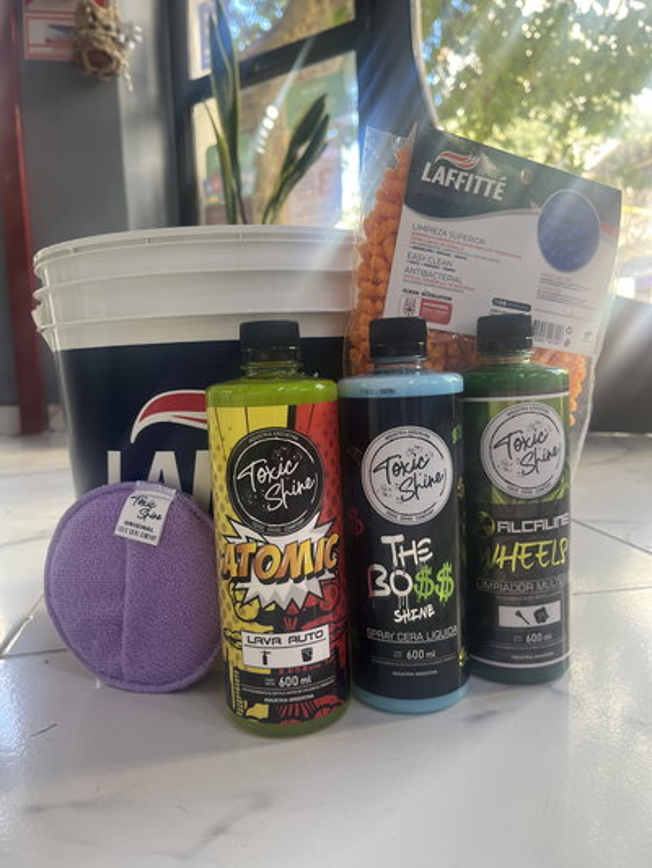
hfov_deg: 53.1
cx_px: 326
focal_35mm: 26
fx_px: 653
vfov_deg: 67.3
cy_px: 434
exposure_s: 1/121
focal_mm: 5.1
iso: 100
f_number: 1.6
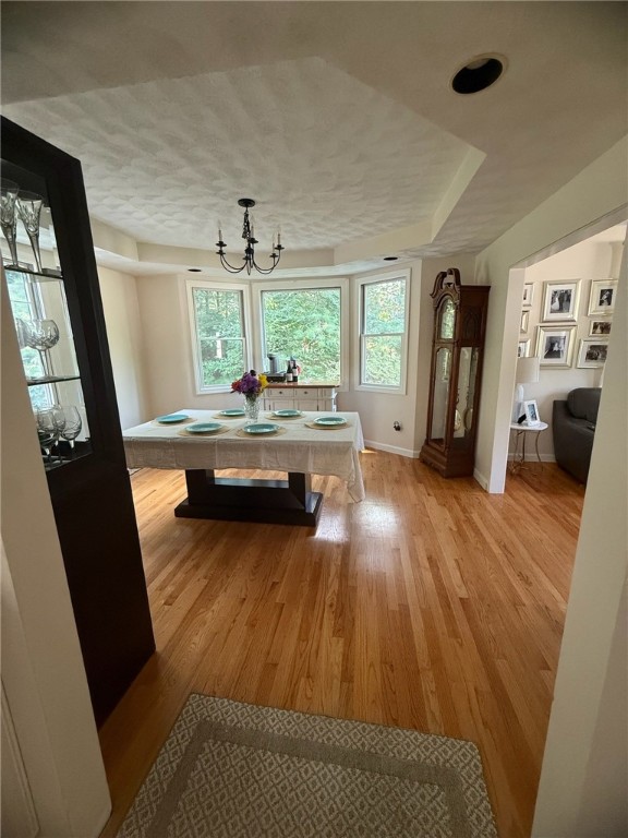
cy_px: 419
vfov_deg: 102.1
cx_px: 314
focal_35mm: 14
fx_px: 339
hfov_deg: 85.7
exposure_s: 1/60
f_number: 2.2
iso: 640
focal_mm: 2.22
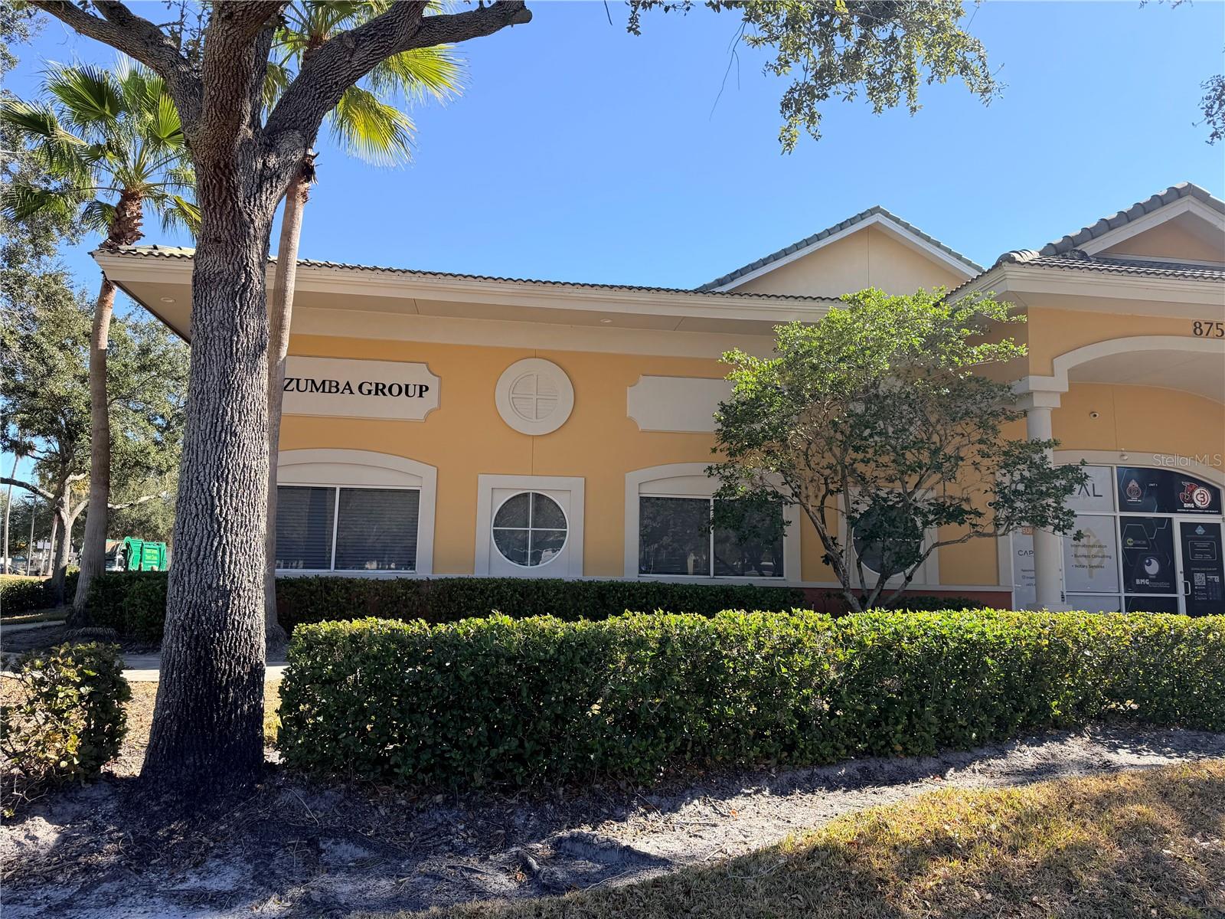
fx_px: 849
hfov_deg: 71.6
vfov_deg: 56.8
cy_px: 460
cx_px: 612
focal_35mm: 24
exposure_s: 1/1770
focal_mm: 6.76
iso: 80
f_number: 1.78
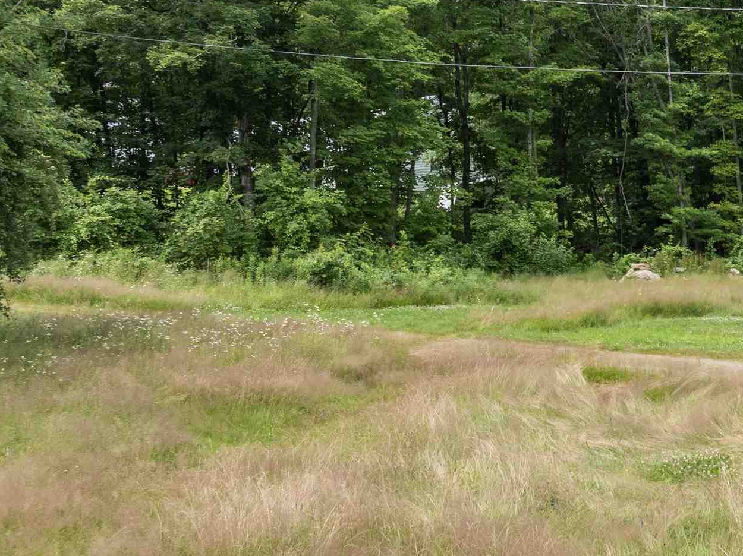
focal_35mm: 59
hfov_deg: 29.7
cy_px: 261
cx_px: 805
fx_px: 1266
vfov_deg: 24.8
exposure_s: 1/2000
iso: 150
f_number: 2.8
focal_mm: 12.29
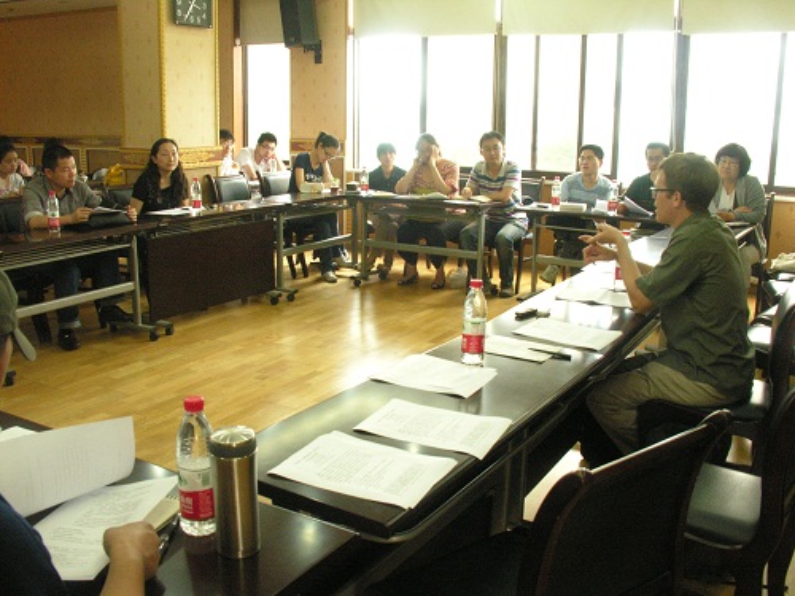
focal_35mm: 35
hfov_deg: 52.6
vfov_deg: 40.7
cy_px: 298
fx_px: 804
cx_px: 398
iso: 400
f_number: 5.6
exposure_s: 1/8
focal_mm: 8.9
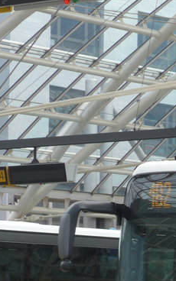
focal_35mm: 228
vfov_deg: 9.2
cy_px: 219
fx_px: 1750
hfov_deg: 5.5
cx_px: 437
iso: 80
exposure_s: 1/200
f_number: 3.9
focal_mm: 13.4
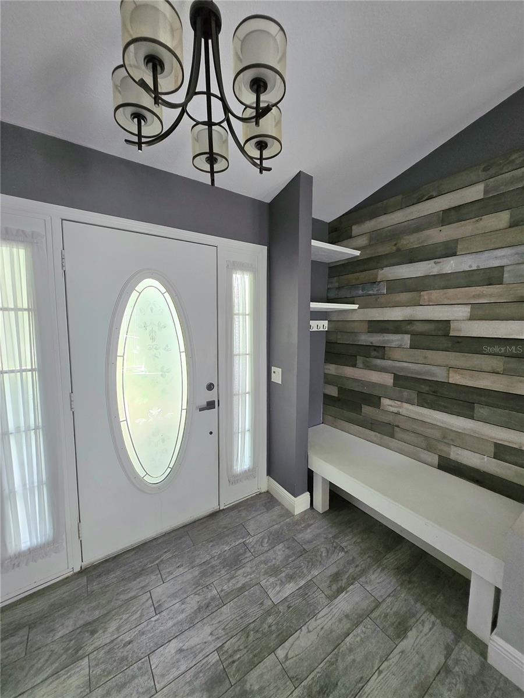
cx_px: 262
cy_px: 349
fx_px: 262
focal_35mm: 13
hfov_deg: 89.9
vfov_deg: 106.2
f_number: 2.2
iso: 125
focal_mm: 1.7
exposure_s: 1/60.2
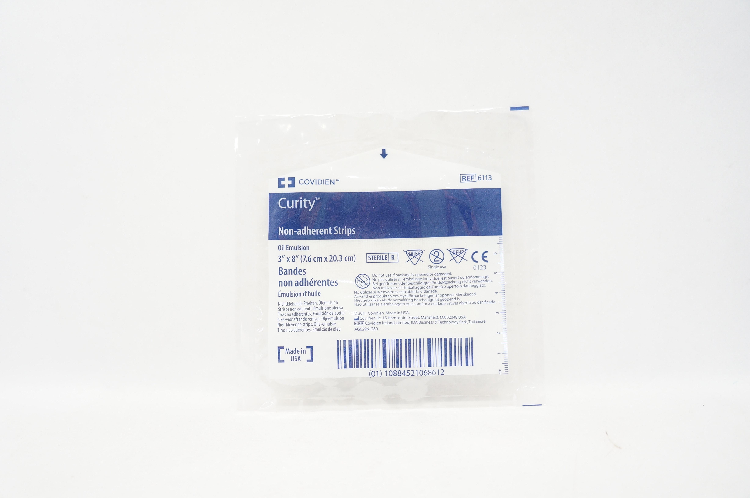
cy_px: 249
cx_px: 375
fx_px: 562
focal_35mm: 27
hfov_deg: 67.4
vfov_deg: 47.8
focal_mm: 18
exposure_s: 1/80
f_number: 3.5
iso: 400
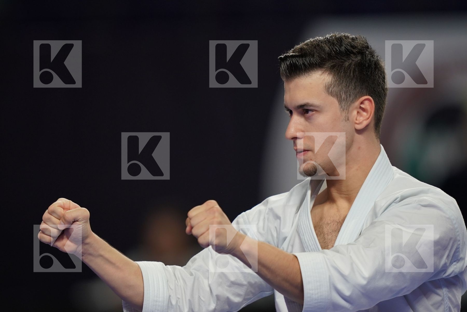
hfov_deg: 3.4
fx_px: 7783
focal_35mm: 600
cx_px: 234
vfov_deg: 2.3
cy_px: 156
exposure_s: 1/500
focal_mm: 400
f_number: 2.8
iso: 640
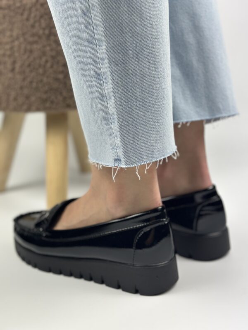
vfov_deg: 39.7
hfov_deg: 30.3
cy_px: 165
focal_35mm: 48
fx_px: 459
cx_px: 124
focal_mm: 6.86
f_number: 1.78
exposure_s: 1/980
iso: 80
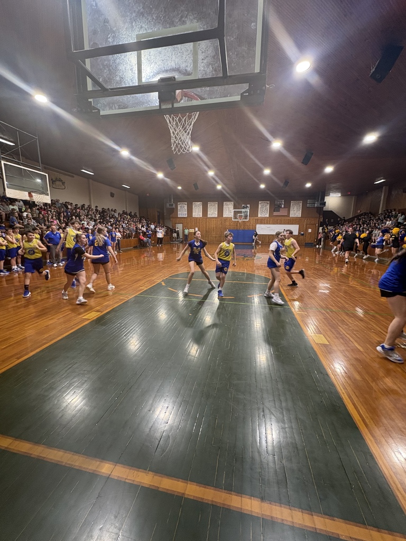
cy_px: 270
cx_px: 203
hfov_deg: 85.7
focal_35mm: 14
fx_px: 219
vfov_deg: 102.1
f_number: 2.2
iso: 250
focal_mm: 2.22
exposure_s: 1/60
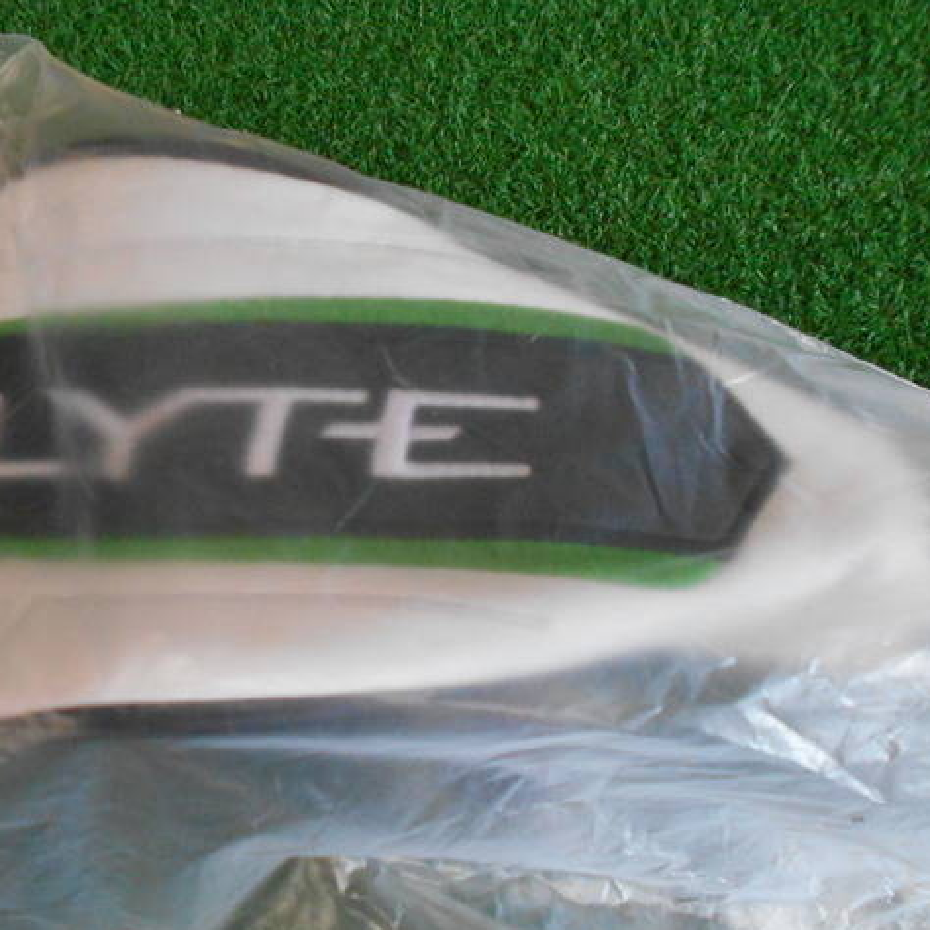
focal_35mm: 31
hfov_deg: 51.8
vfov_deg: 52.5
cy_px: 469
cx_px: 330
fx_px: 942
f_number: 3.2
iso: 800
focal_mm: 4.6
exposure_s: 1/100
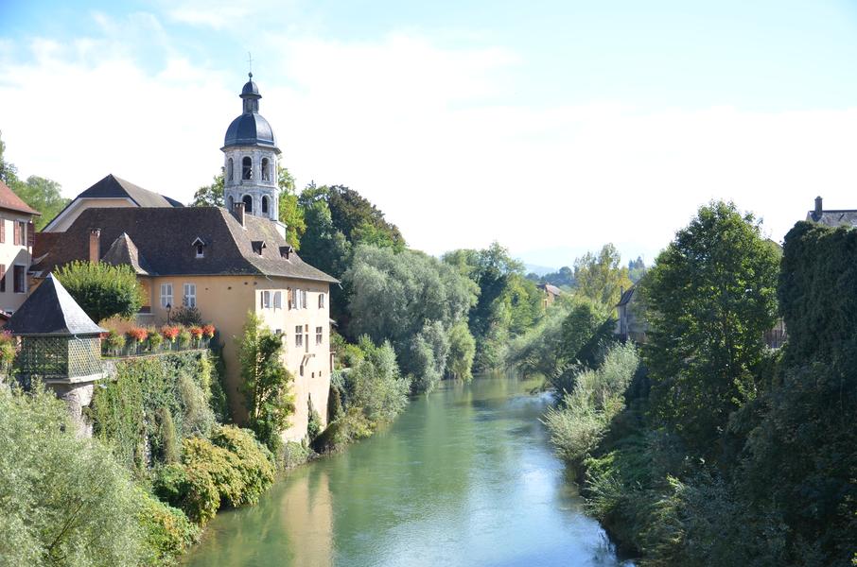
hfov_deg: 51.4
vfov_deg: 35.3
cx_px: 428
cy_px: 284
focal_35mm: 38
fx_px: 891
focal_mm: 25
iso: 200
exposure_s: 1/500
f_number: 4
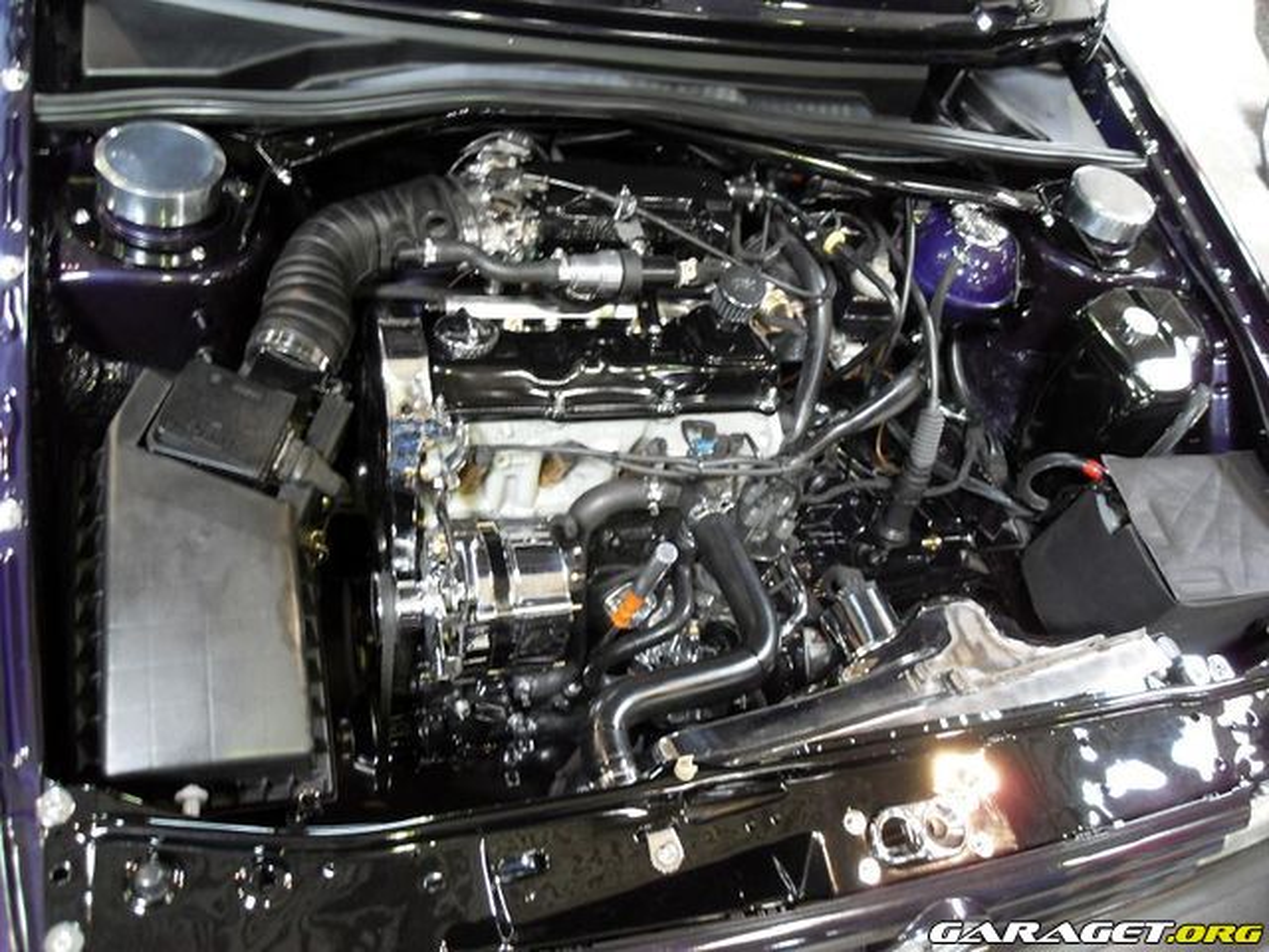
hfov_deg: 63.4
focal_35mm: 28
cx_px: 634
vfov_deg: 49.7
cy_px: 476
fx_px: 1026
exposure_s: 1/4
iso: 200
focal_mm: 6
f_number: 2.8
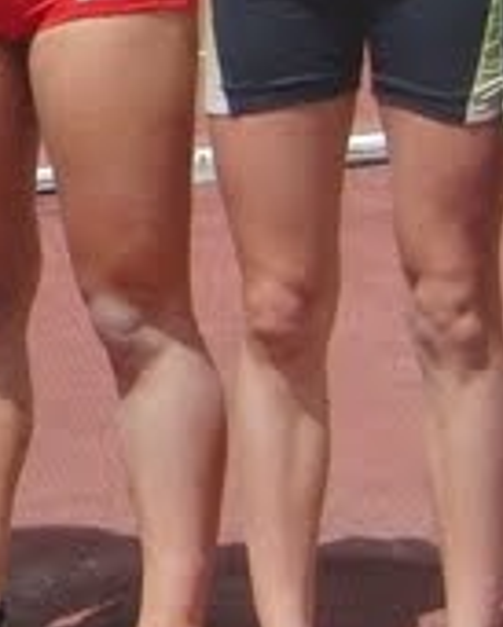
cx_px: -694
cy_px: -158
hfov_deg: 6.2
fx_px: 4443
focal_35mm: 239
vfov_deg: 8.0
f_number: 5
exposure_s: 1/640
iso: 100
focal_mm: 7.2
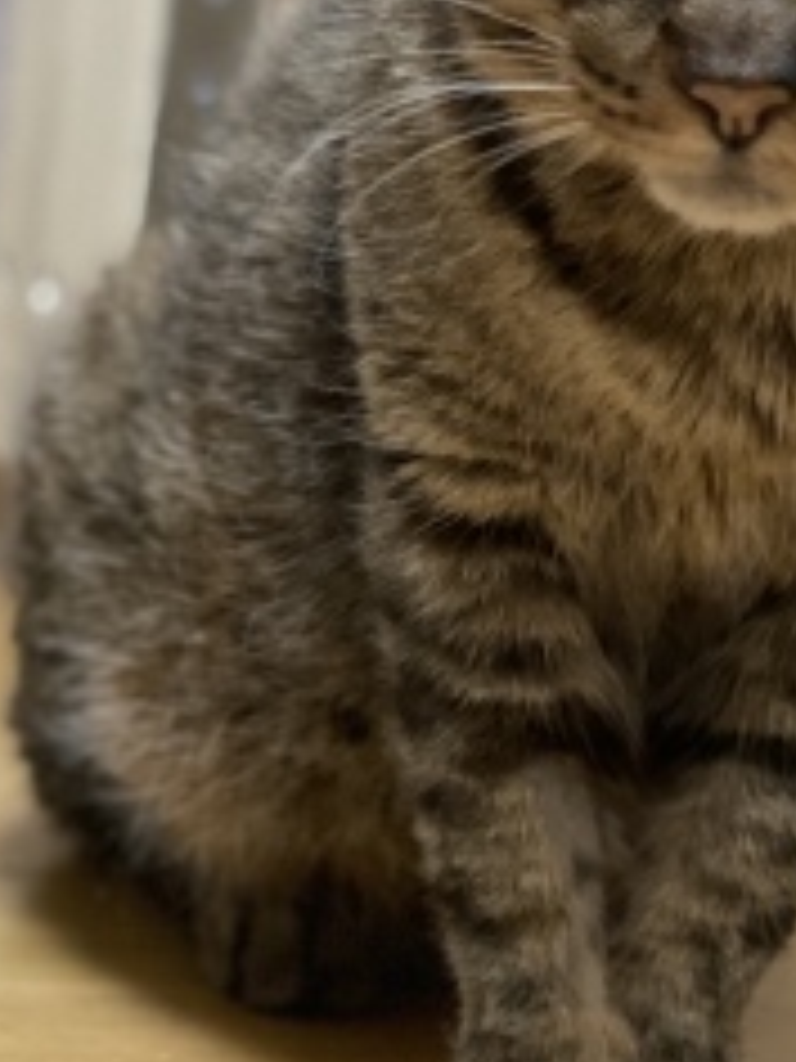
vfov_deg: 17.8
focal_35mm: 110
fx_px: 3373
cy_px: 306
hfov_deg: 13.4
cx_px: 596
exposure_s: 1/15
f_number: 2
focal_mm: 6
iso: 400
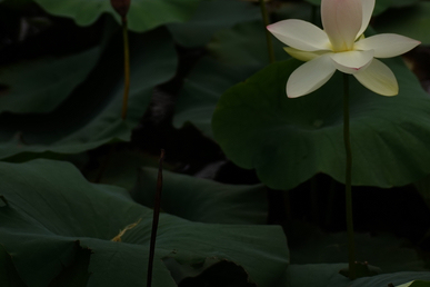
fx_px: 2221
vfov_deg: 7.4
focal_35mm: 186
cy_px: 26
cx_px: 221
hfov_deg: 11.1
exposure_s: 1/2000
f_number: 2.8
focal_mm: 90
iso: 100
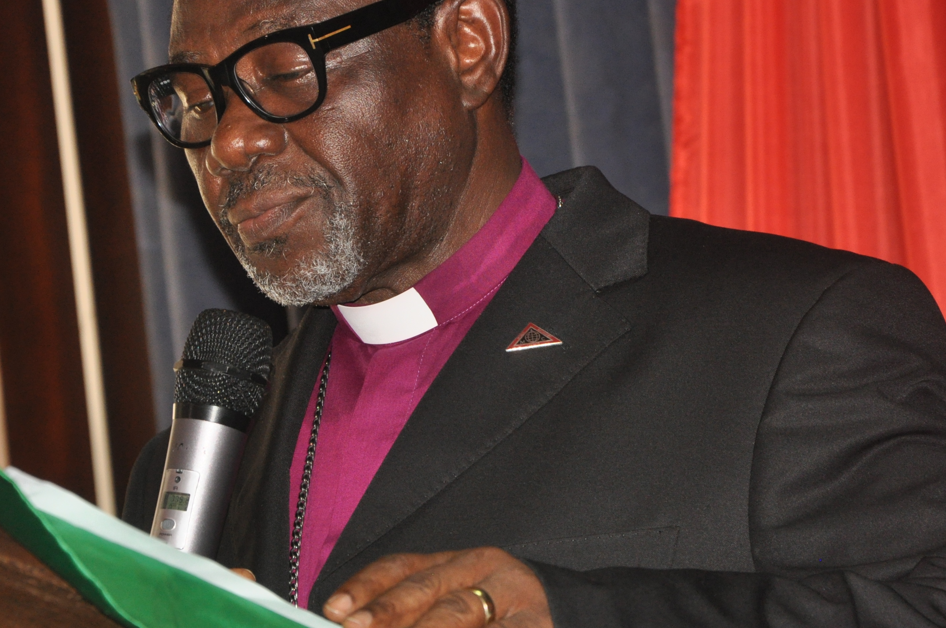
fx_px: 6161
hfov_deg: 8.8
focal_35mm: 235
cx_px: 490
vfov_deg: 5.8
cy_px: 304
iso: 800
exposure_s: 1/60
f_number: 5.6
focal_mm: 105
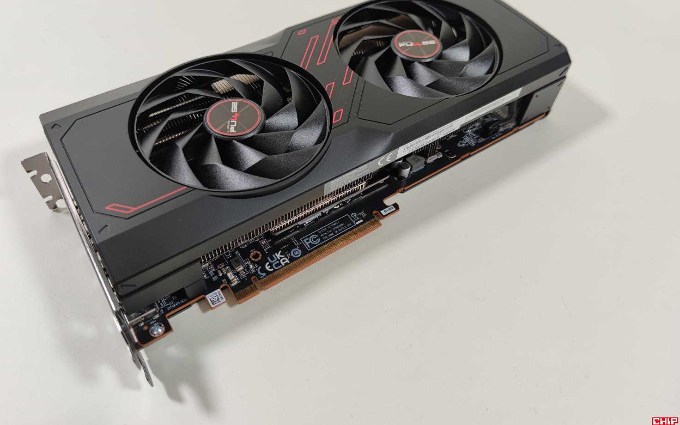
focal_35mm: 27
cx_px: 339
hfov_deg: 68.4
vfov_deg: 45.8
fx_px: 500
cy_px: 173
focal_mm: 6.78
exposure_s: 1/100
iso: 75
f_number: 1.85
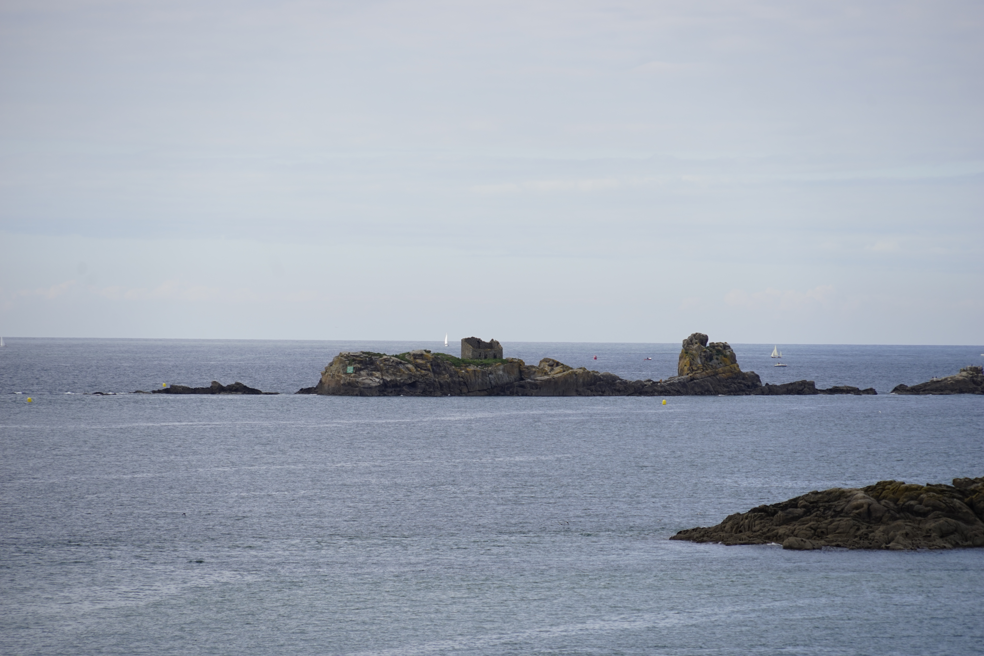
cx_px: 492
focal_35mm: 240
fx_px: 6559
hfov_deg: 8.6
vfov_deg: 5.7
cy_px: 328
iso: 100
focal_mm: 240
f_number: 8
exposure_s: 1/320
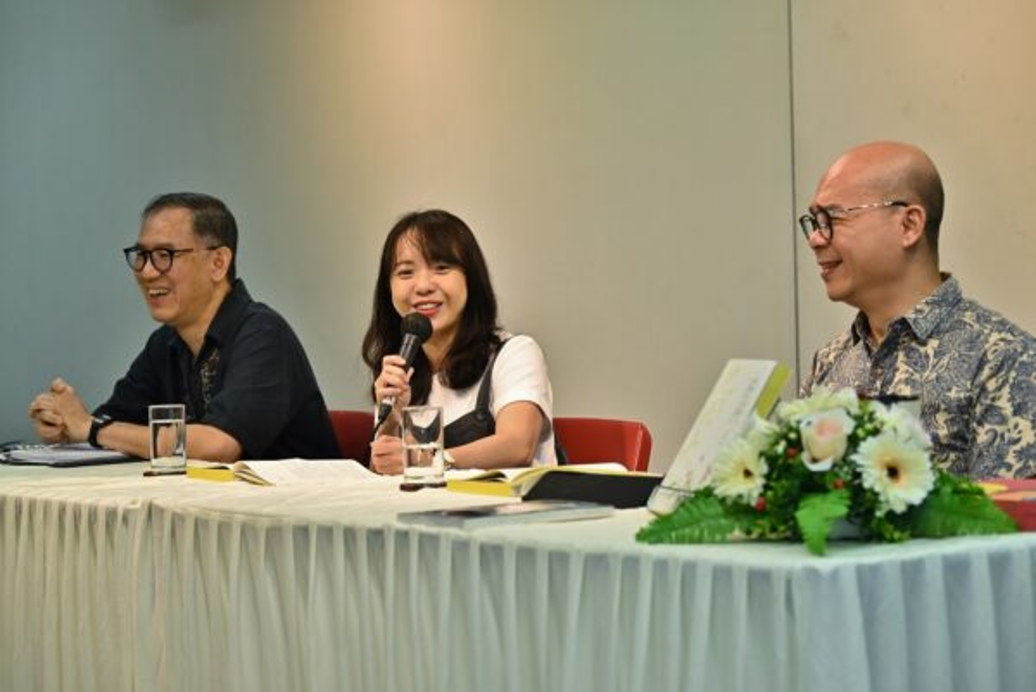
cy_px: 346
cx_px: 518
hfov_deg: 22.4
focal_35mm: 91
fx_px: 2621
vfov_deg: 15.1
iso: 2000
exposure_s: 1/160
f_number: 6.3
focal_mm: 91
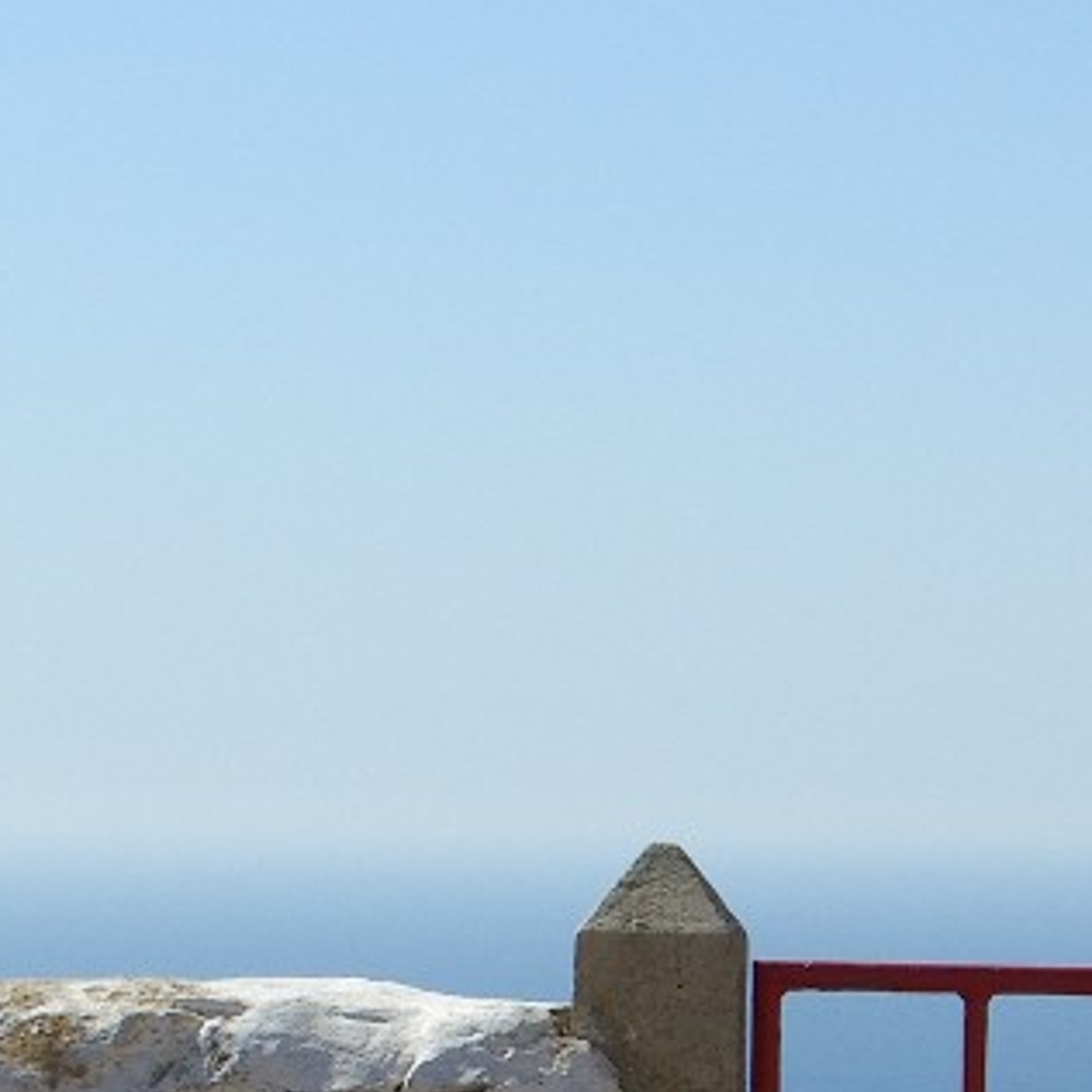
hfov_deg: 6.4
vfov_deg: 6.4
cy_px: 1071
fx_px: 9708
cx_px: 1507
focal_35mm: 272
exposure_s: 1/400
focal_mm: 19.7
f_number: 6.9
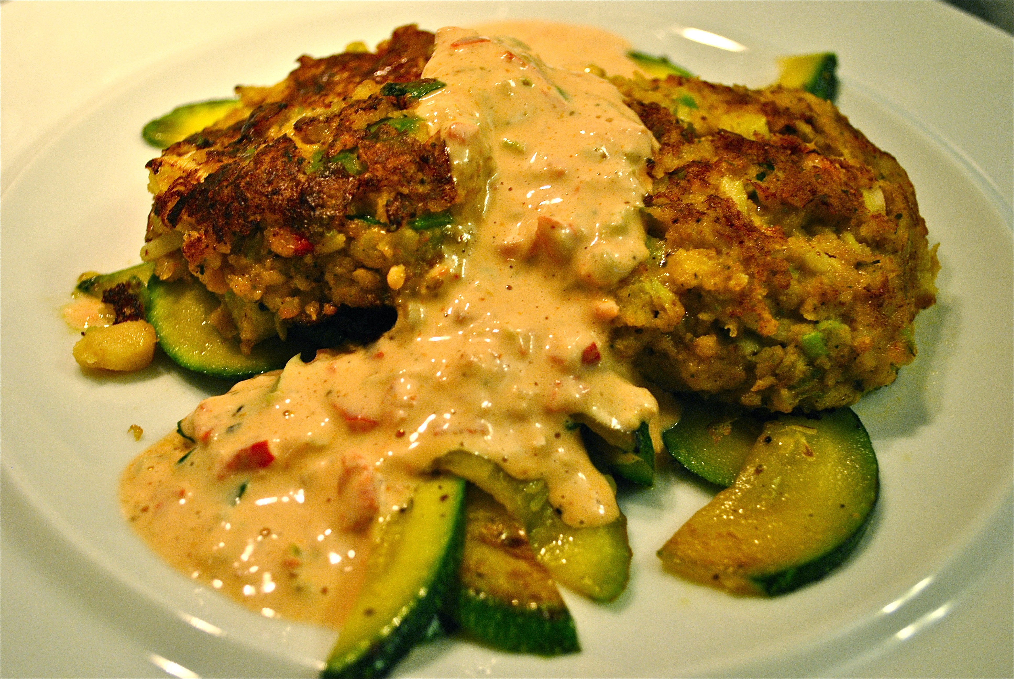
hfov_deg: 43.6
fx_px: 1269
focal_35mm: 45
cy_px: 340
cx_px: 507
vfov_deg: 29.9
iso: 400
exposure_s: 1/25
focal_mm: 30
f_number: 4.5
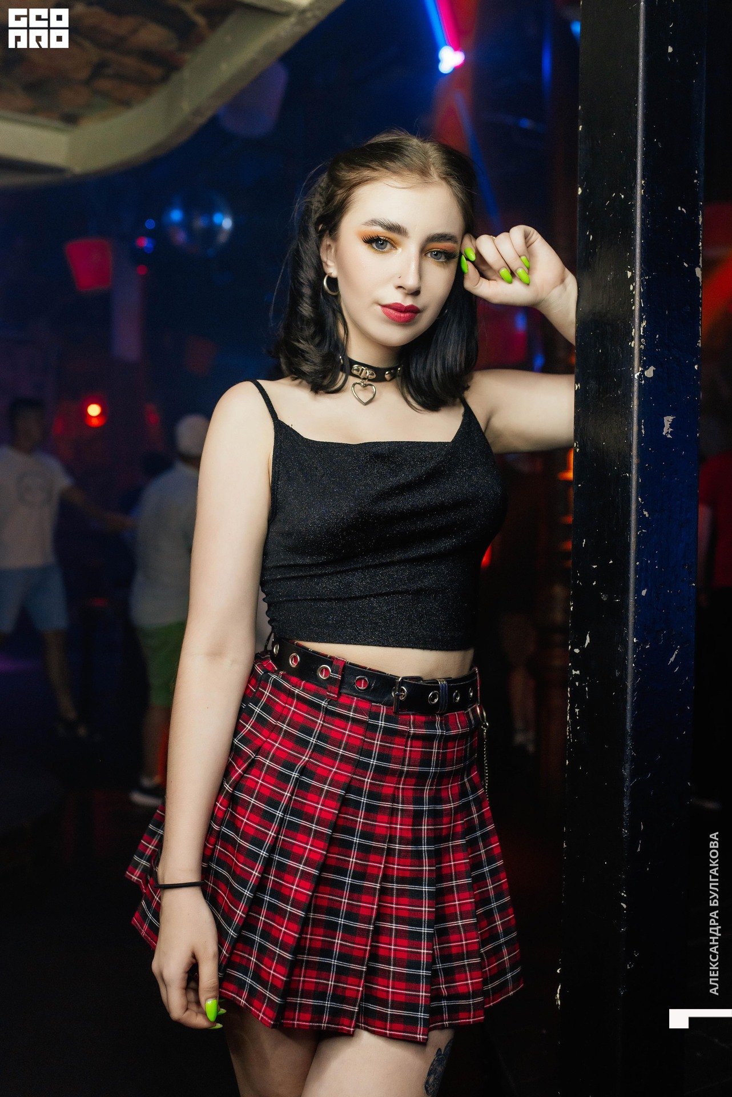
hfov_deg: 37.9
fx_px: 1066
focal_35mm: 35
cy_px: 548
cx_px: 366
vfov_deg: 54.4
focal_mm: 35
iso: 1000
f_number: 3.5
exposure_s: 1/250
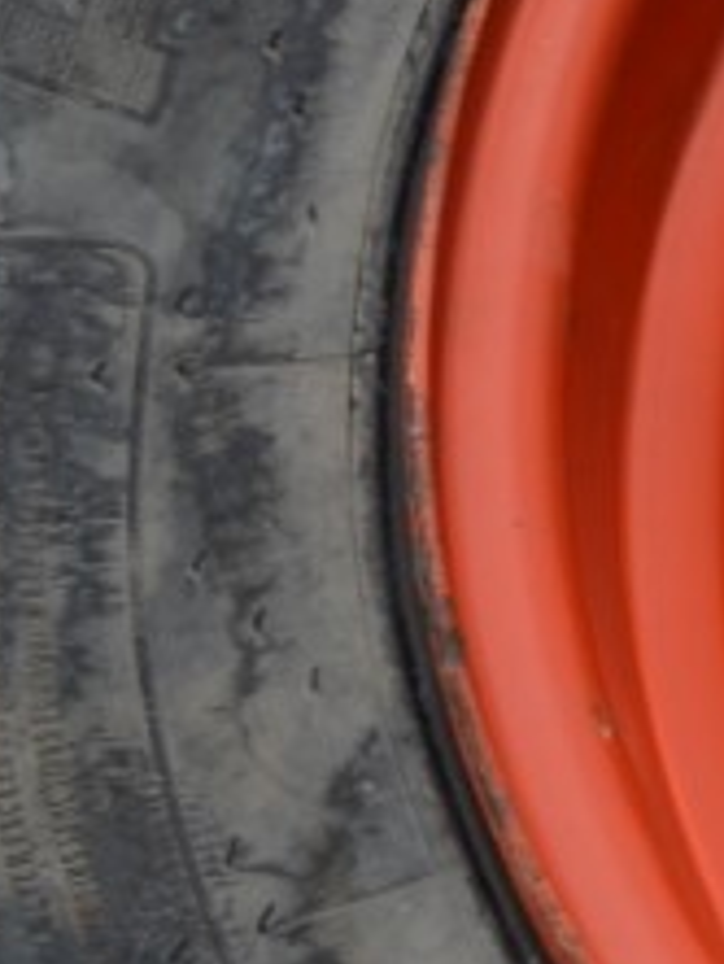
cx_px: 2464
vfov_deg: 10.1
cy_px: 458
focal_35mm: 196
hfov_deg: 6.6
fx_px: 5461
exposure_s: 1/320
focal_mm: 26
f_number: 9
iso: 100
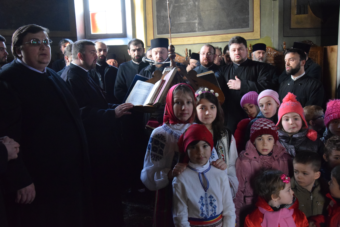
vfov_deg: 31.9
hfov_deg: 46.4
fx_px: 397
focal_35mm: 42
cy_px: 114
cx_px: 170
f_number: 4
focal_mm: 28
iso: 6400
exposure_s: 1/100
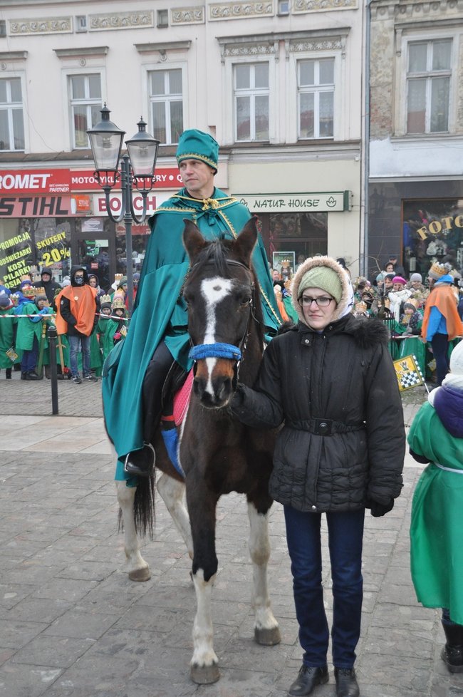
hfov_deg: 28.0
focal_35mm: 48
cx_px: 232
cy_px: 348
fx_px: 928
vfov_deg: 41.2
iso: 1000
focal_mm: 32
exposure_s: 1/1000
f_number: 4.2
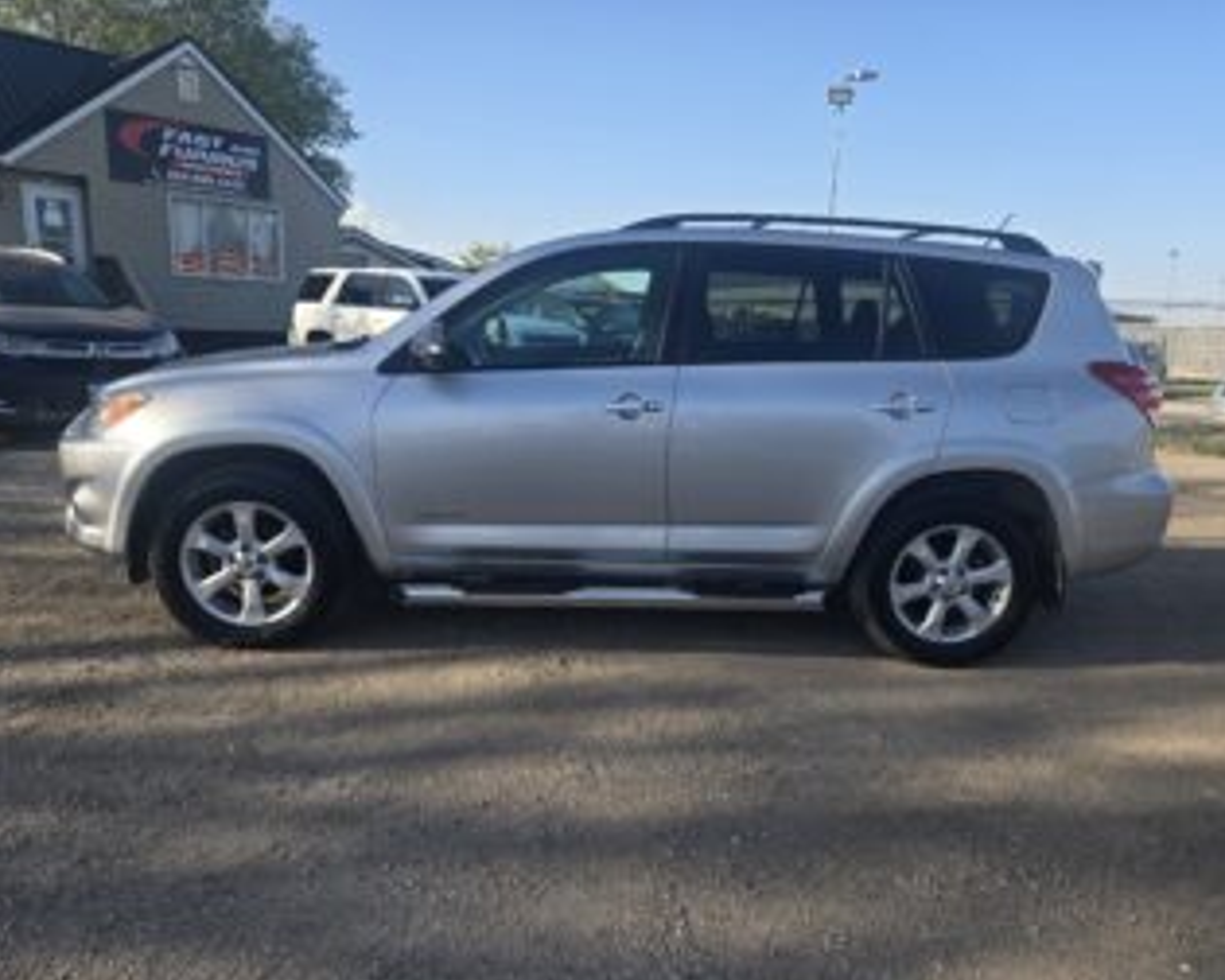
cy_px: 504
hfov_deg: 68.1
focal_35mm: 25
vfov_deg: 56.8
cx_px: 634
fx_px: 906
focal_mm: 5.4
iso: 80
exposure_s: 1/2921
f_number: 1.8
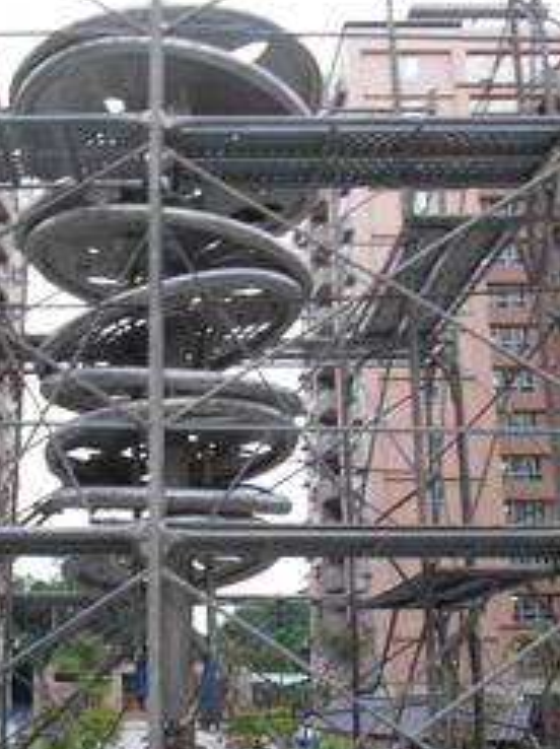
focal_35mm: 47
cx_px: 145
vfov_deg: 40.3
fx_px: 1016
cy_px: 440
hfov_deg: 30.3
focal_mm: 5.1
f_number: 3.4
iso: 400
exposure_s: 1/10
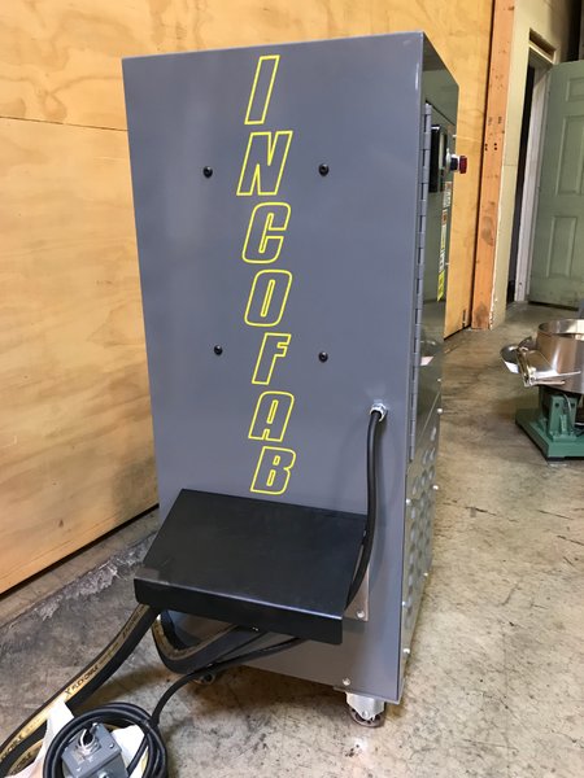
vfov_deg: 63.4
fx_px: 630
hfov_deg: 49.7
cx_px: 292
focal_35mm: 28
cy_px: 389
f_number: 1.8
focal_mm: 3.99
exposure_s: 1/15
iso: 64
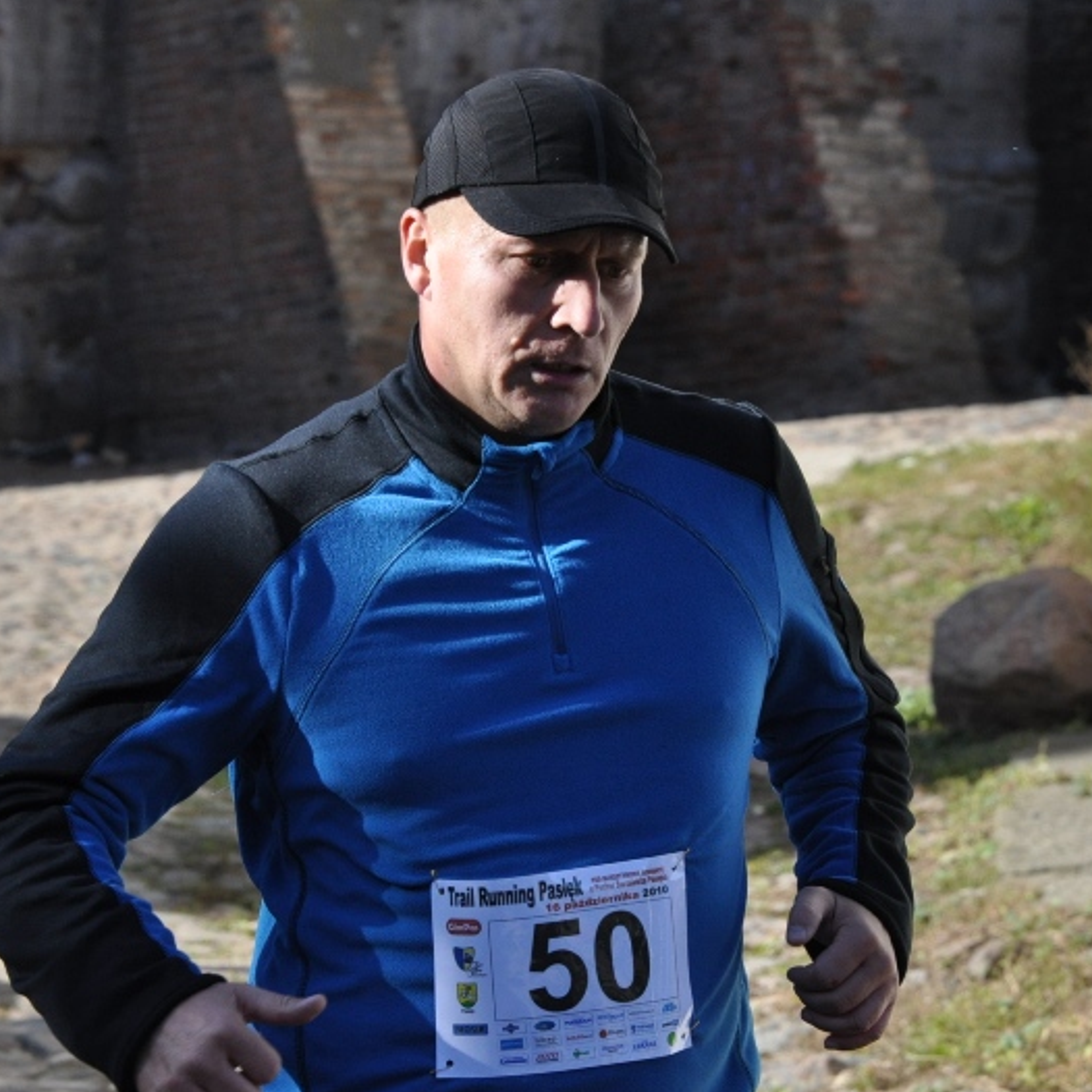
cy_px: 549
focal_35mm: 165
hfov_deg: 10.6
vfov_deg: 10.6
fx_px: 5876
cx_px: 554
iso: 800
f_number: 8
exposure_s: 1/1000
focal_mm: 85
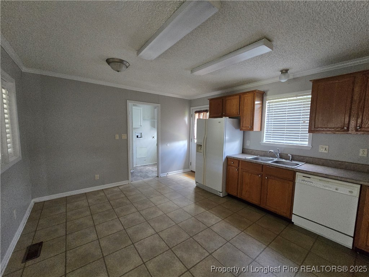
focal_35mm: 13
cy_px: 138
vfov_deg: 89.9
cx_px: 184
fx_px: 139
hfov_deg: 106.2
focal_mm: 2.2
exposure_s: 1/60
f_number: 2.2
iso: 800
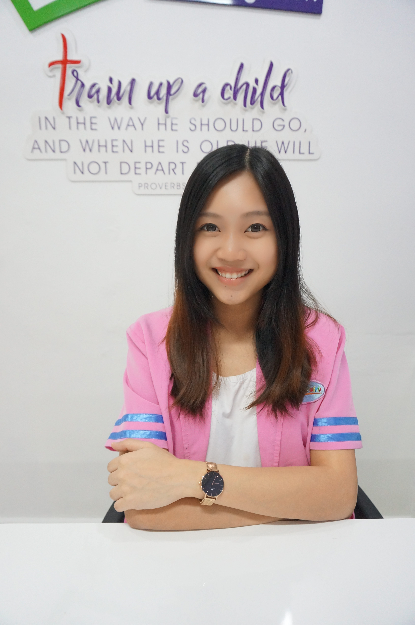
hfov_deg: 53.0
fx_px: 416
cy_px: 312
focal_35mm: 24
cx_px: 208
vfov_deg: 73.8
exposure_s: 1/160
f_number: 4
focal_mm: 16
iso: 2500
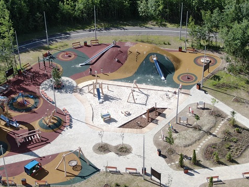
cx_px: 109
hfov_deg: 26.0
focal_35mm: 75
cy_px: 116
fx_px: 539
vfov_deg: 19.6
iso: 100
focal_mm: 8.06
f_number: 3.7
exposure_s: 1/500
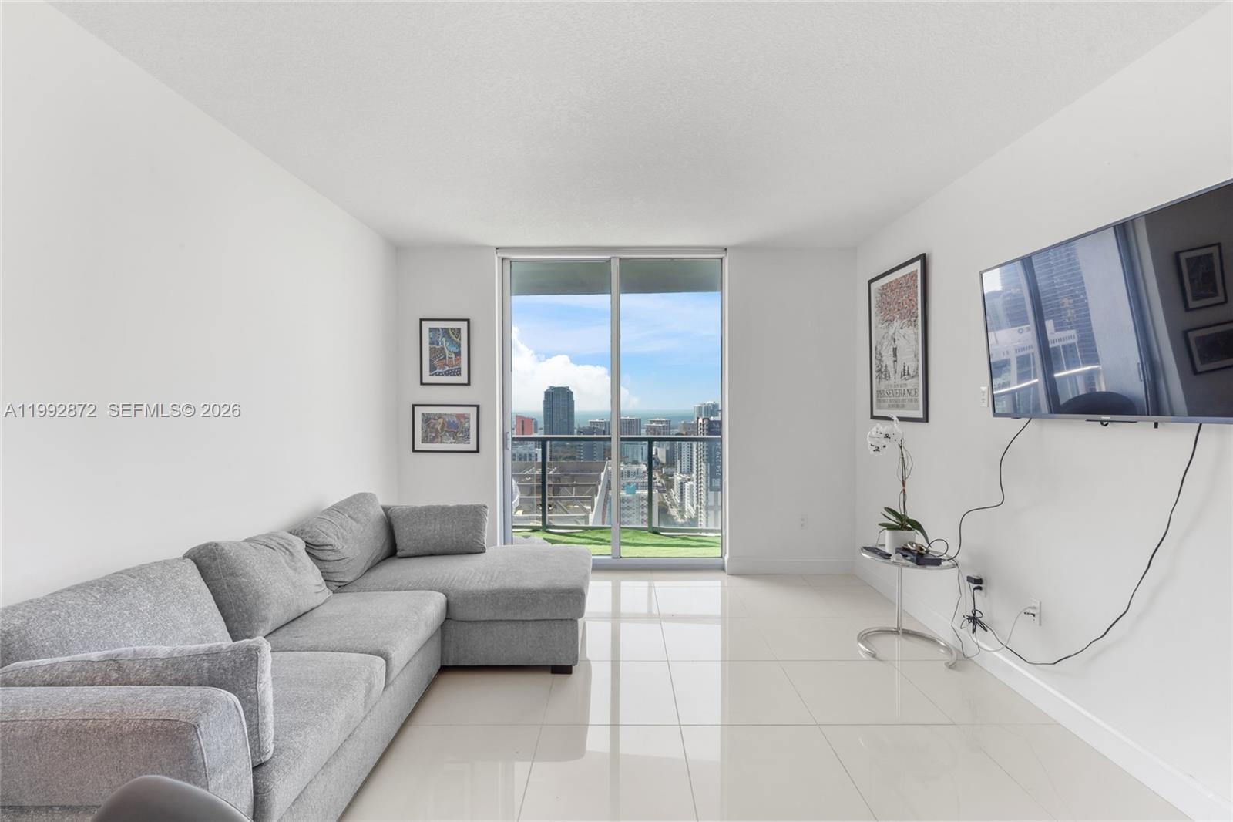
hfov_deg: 96.7
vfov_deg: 73.7
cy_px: 411
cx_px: 616
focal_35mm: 16
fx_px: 548
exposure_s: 1/5
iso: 250
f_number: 14
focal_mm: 16
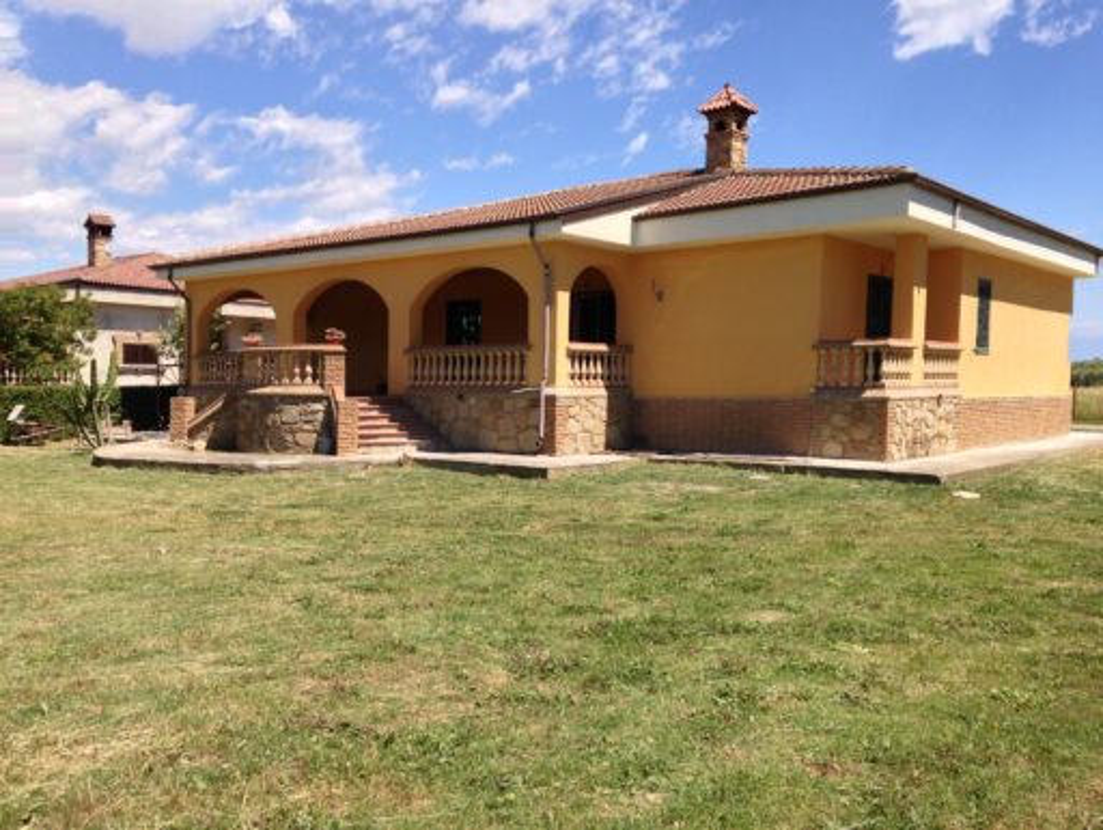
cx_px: 552
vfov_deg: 43.0
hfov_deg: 55.3
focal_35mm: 33
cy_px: 415
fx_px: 1052
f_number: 2.4
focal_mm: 4.13
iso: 50
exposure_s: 1/1642
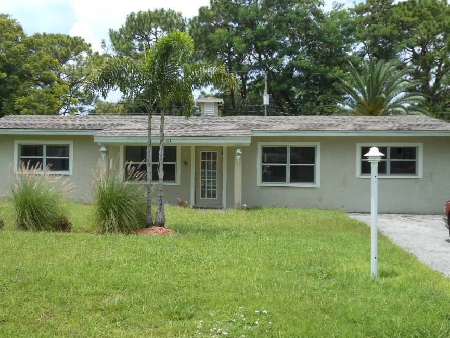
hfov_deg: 41.9
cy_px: 157
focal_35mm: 45
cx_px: 187
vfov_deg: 32.2
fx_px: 585
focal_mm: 6.8
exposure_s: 1/640
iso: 80
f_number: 3.6
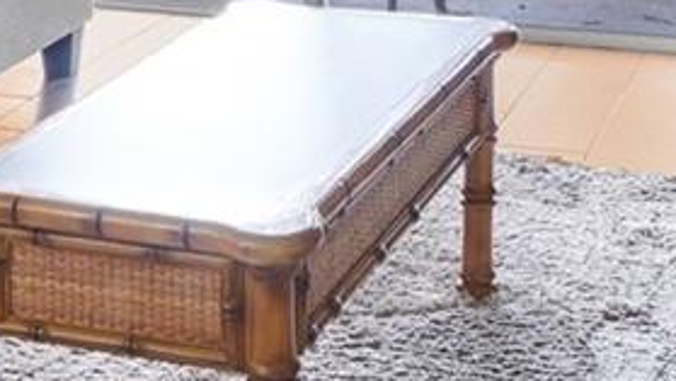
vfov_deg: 11.2
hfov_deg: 22.2
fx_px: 1721
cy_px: -417
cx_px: 354
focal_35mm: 96
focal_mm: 16
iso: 250
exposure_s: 1/10
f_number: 9
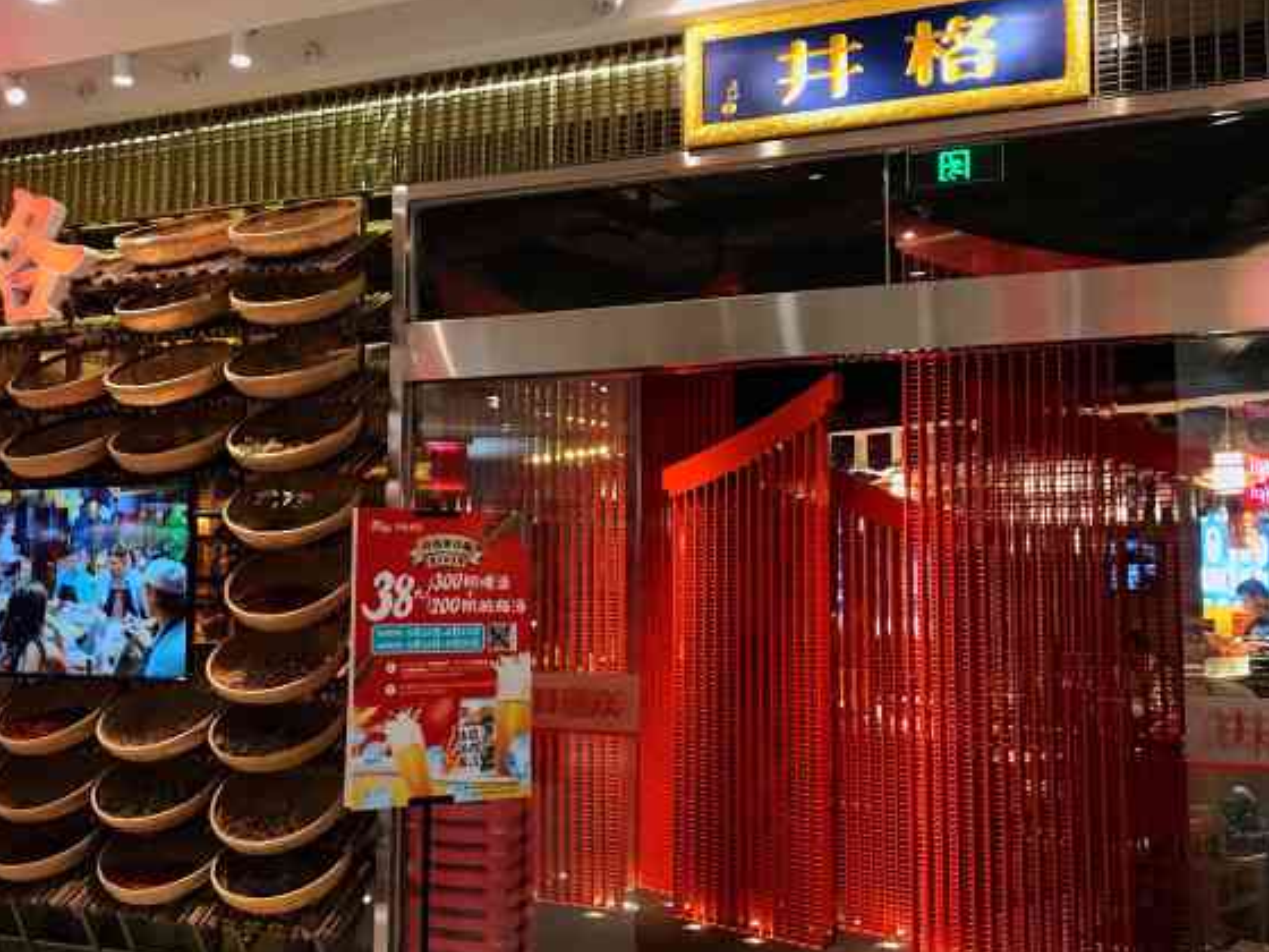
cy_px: 504
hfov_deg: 52.5
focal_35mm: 35
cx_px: 551
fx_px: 1283
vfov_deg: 40.7
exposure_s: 1/20
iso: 40
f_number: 1.8
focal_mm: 3.99
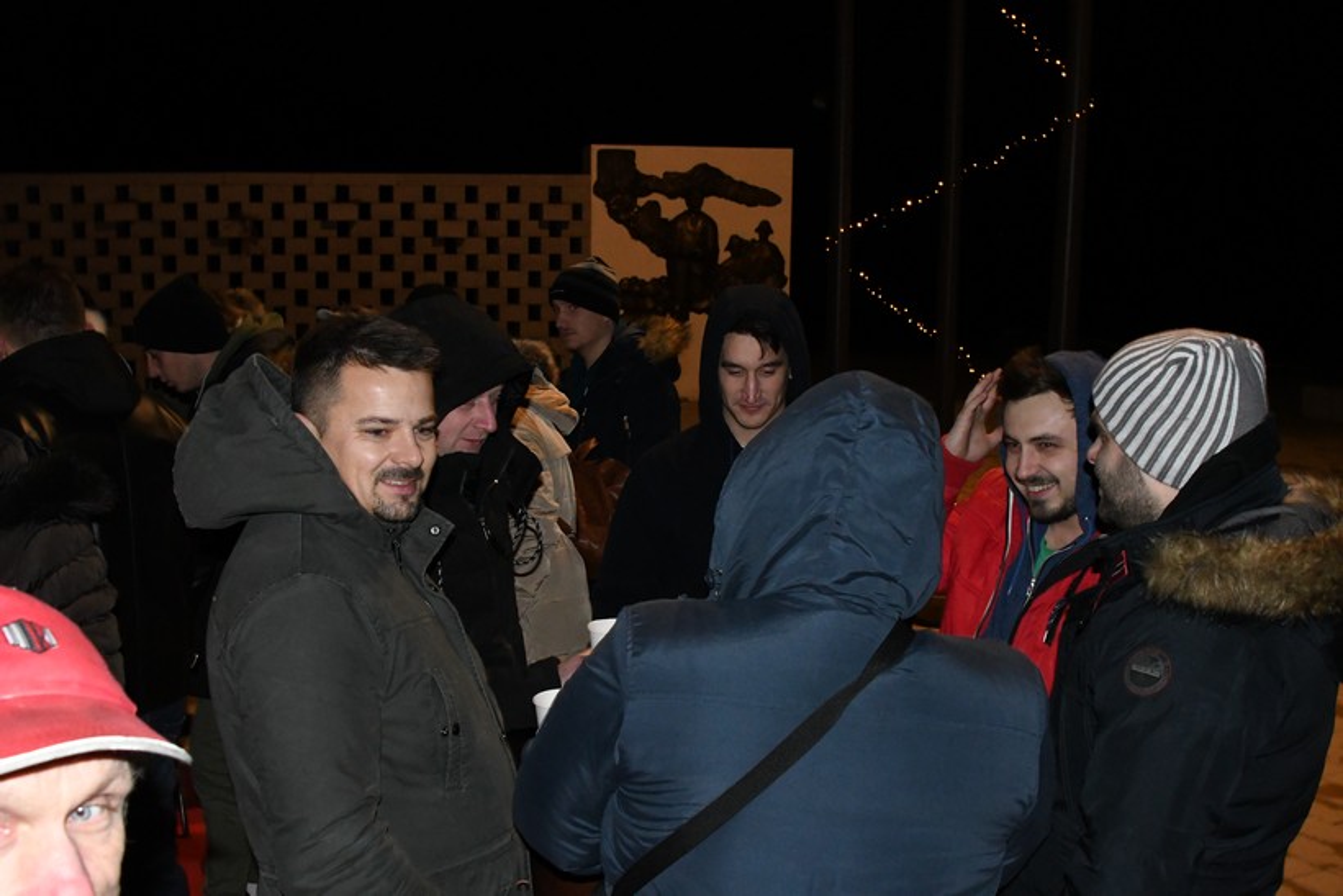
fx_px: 1567
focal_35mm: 42
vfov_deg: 31.9
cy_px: 448
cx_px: 672
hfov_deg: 46.4
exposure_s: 1/60
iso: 6400
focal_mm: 28
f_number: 8
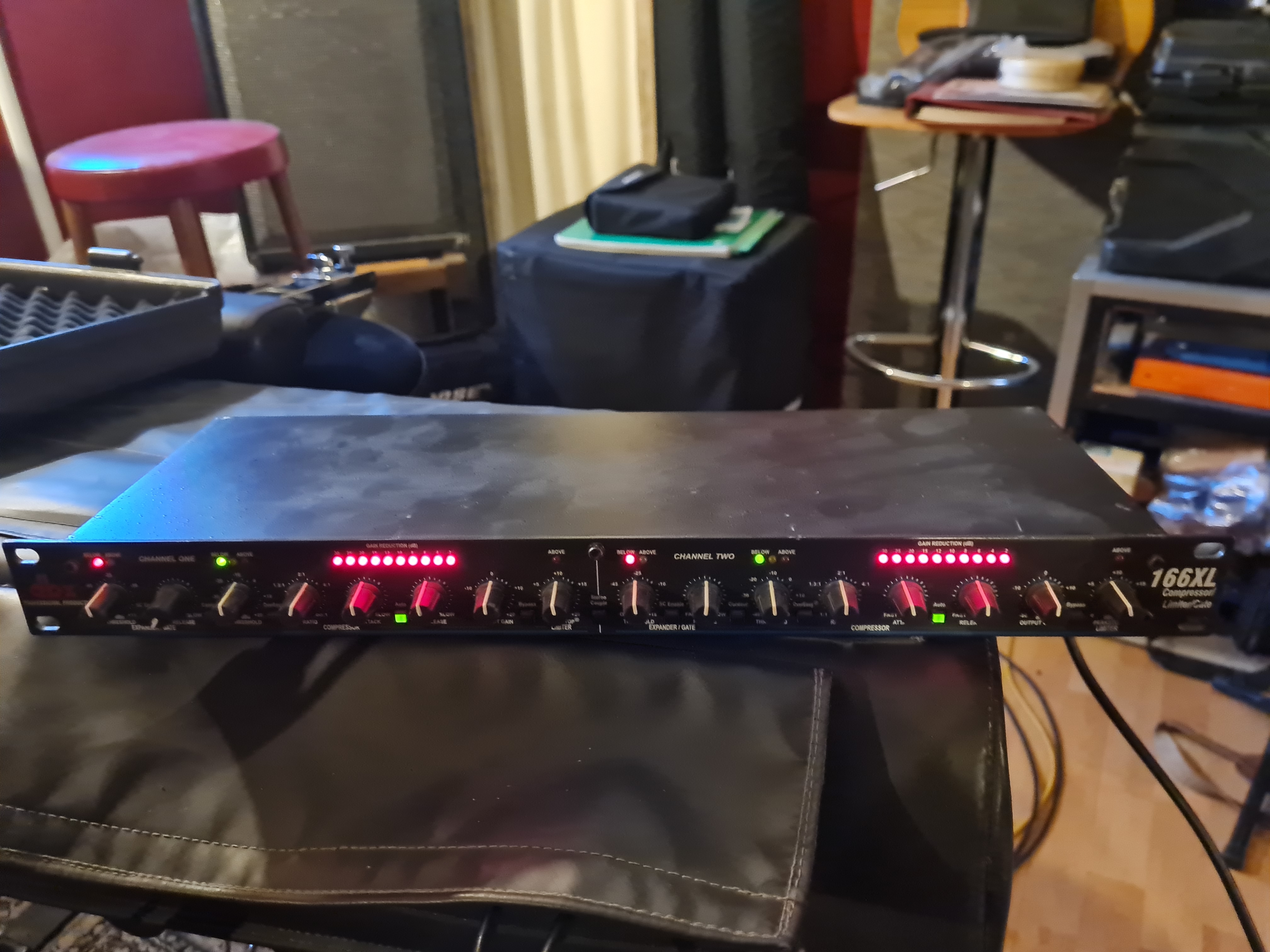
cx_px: 635
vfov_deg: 53.1
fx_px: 954
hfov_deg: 67.3
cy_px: 476
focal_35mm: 26
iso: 1250
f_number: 1.8
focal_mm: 5.4
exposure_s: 1/25
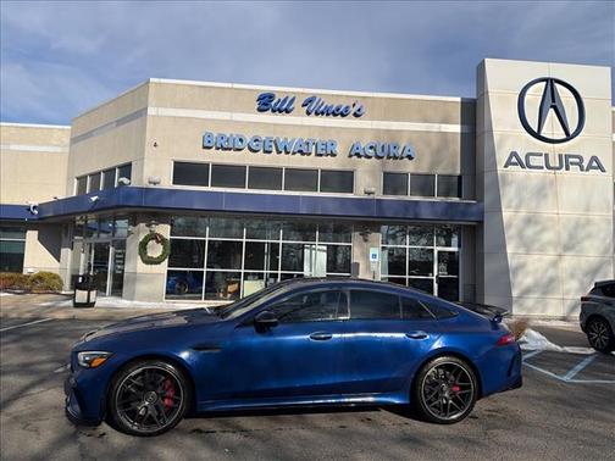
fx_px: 426
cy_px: 230
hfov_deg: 71.6
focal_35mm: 24
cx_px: 308
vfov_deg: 56.8
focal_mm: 6.76
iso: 80
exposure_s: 1/8130
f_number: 1.78
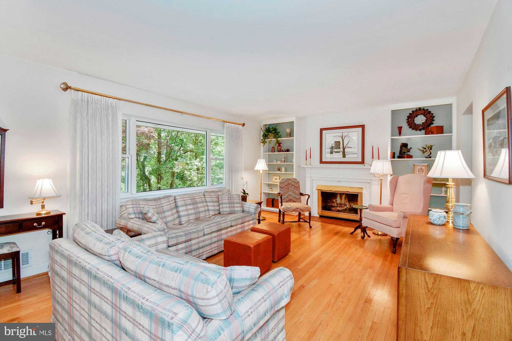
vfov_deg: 77.3
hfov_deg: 100.4
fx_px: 213
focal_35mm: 15
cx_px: 256
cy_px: 170
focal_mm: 10
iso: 200
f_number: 8
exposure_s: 1/25
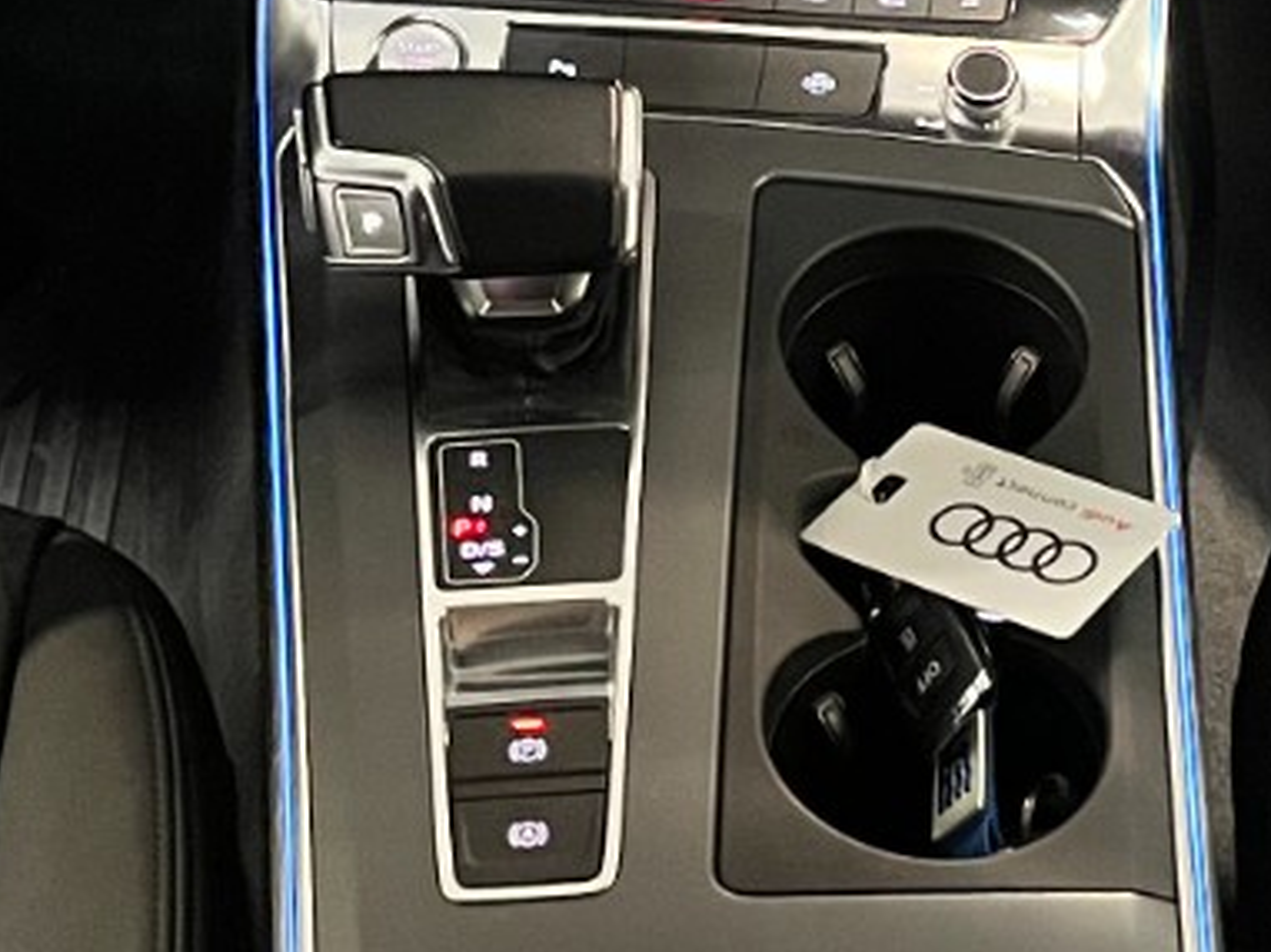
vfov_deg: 13.0
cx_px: 732
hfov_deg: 18.0
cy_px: -399
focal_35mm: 109
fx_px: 4000
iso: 500
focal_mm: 5.1
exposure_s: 1/25
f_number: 1.6
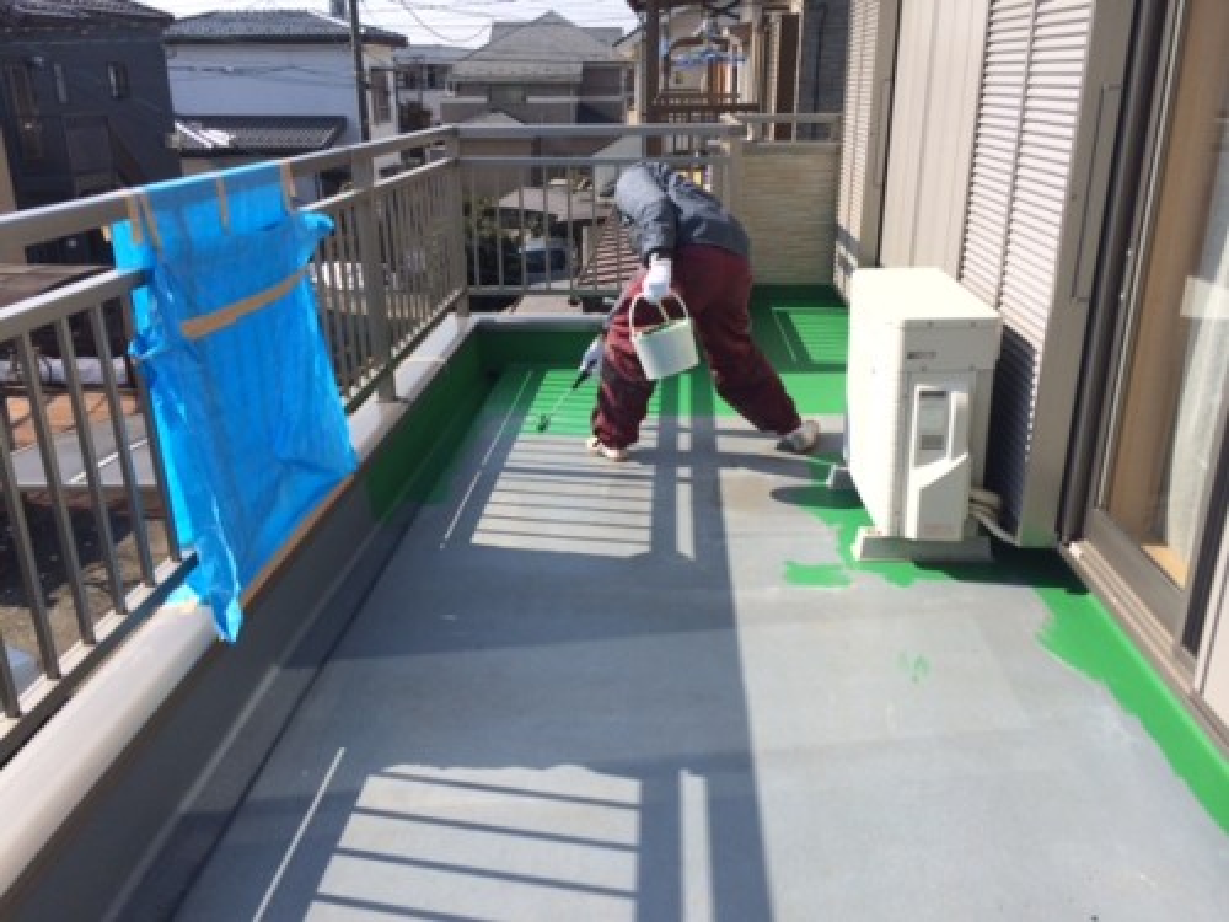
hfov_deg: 60.0
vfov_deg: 46.8
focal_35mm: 30
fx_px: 1065
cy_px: 461
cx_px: 614
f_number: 2.2
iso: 40
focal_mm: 4.12
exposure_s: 1/1642
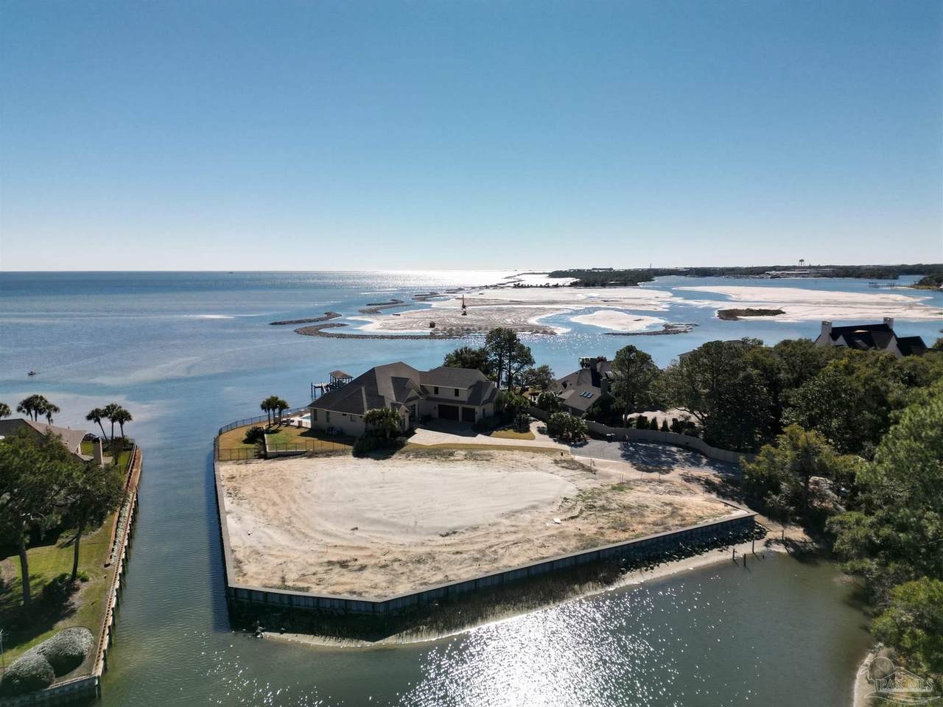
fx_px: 654
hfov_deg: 71.6
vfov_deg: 56.8
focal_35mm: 24
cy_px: 354
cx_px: 472
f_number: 1.7
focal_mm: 6.72
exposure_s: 1/160
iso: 140
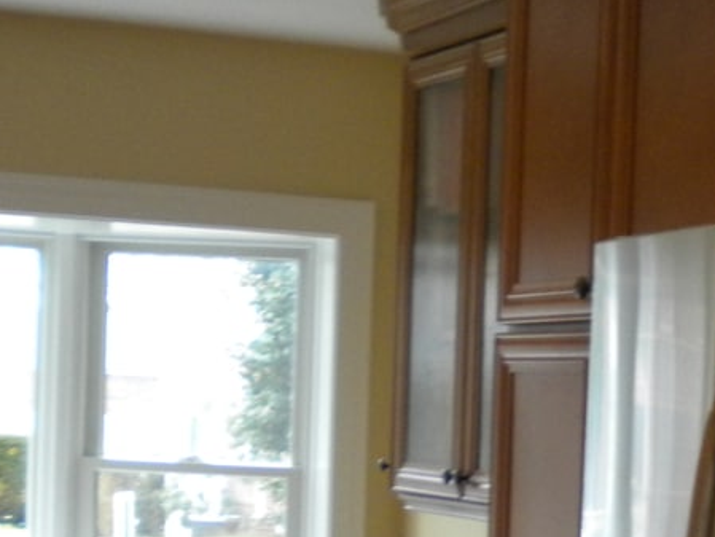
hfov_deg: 18.6
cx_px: 654
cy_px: 586
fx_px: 2149
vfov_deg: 13.9
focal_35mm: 104
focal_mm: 6.3
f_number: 3.1
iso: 251
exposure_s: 1/69.5
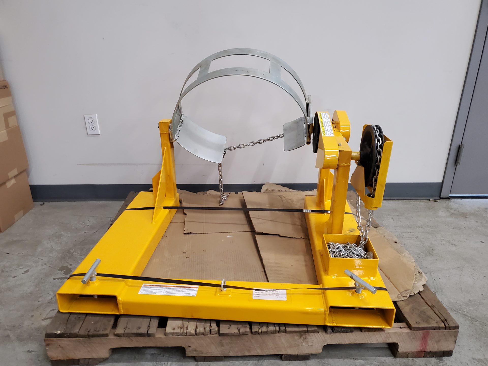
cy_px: 183
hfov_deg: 67.3
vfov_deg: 53.1
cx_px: 244
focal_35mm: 26
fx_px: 367
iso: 400
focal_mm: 4.3
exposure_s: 1/40
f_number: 1.5
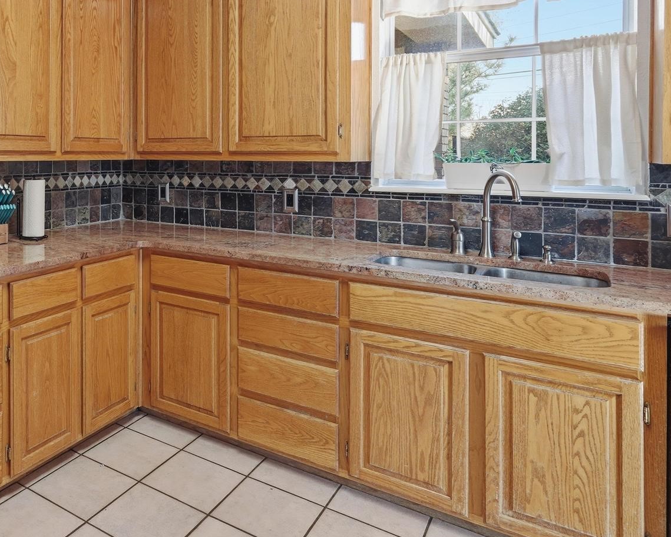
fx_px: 536
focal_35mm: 27
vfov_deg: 51.6
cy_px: 157
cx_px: 108
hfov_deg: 57.8
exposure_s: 1/400
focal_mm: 16
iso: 200
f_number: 9
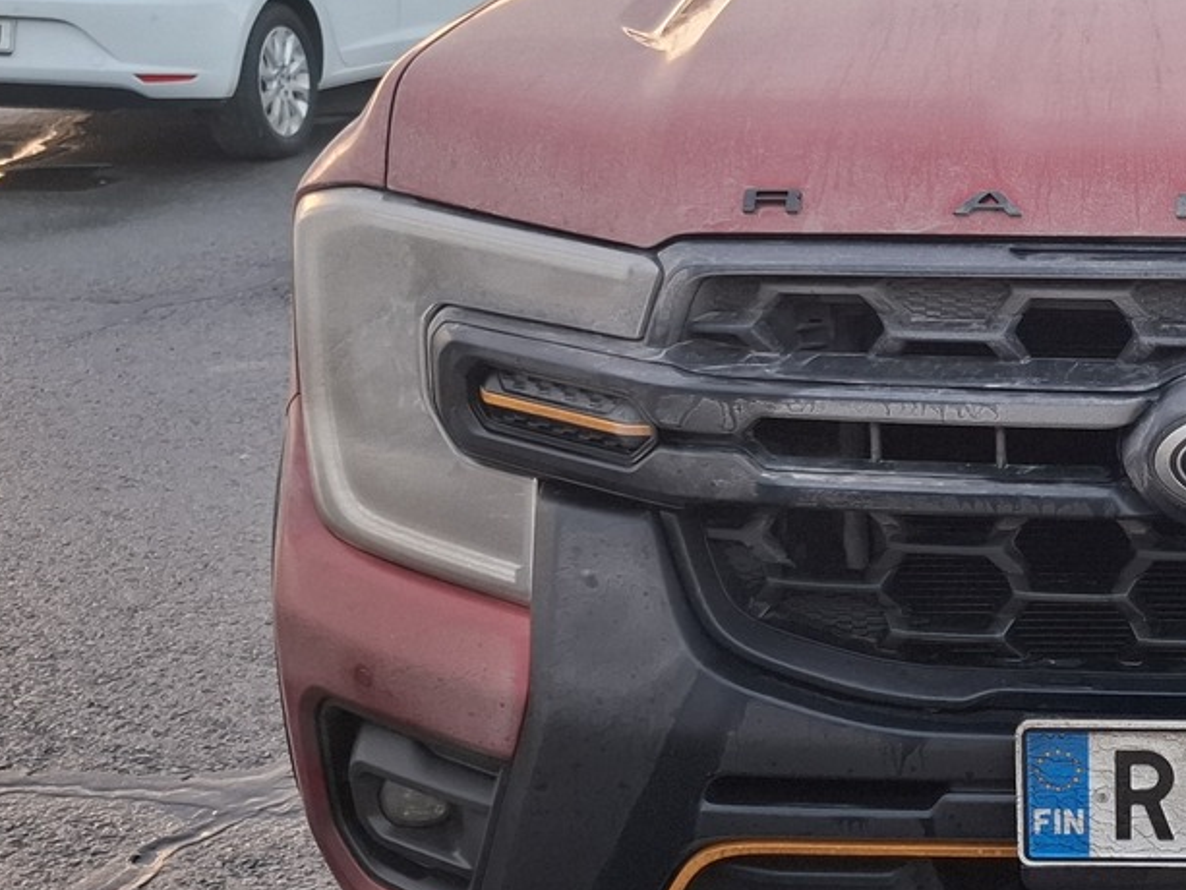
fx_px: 2056
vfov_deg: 24.4
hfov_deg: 28.6
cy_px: 370
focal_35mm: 60
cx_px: 1366
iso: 80
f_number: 1.8
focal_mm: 5.54
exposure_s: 1/100
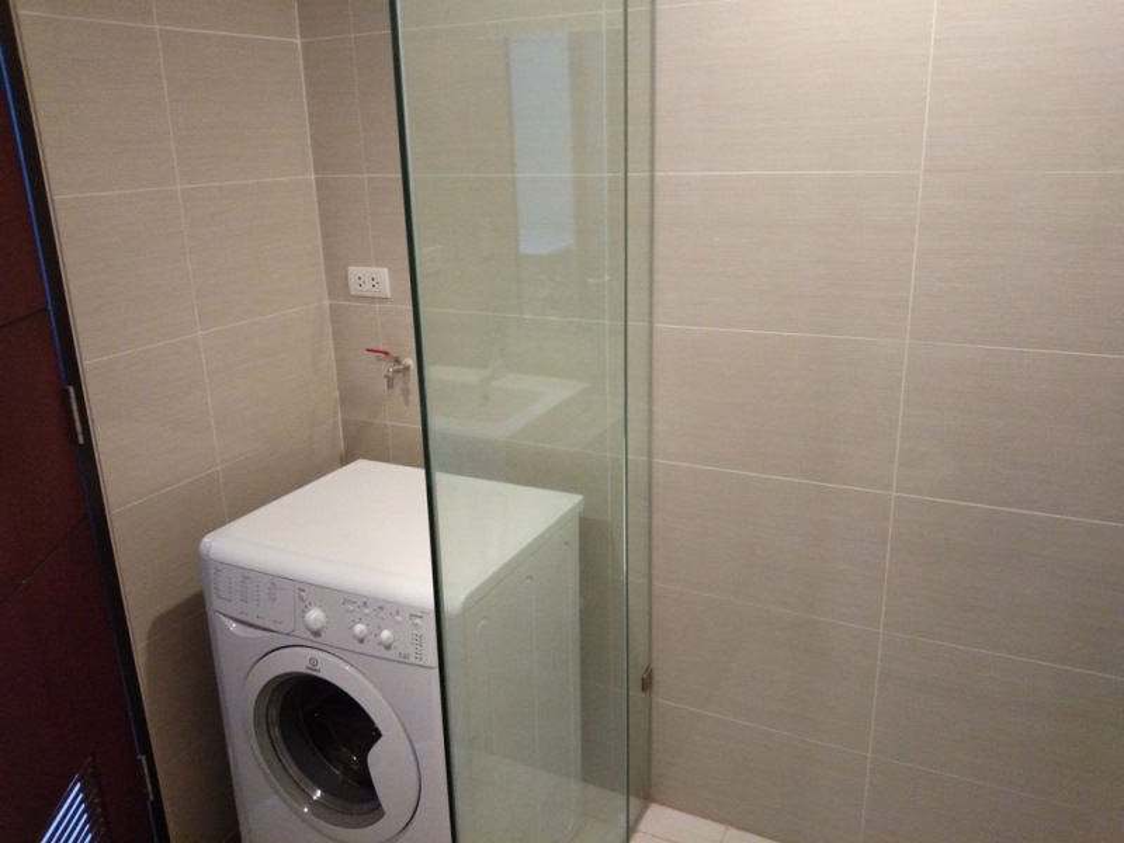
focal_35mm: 31
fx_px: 1007
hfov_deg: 58.4
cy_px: 422
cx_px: 562
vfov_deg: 45.4
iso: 800
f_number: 2.2
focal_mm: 3.69
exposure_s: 1/14.3
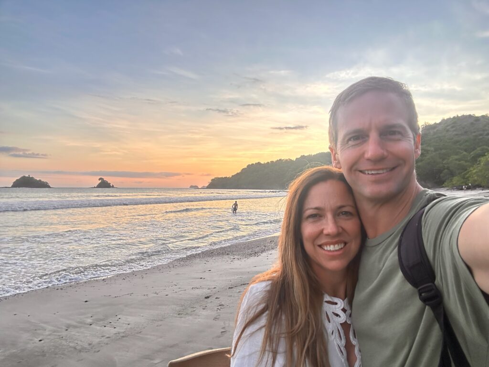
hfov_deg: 73.9
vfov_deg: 58.9
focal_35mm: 23
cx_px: 244
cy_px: 184
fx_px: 325
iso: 32
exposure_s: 1/150
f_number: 1.9
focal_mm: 2.69
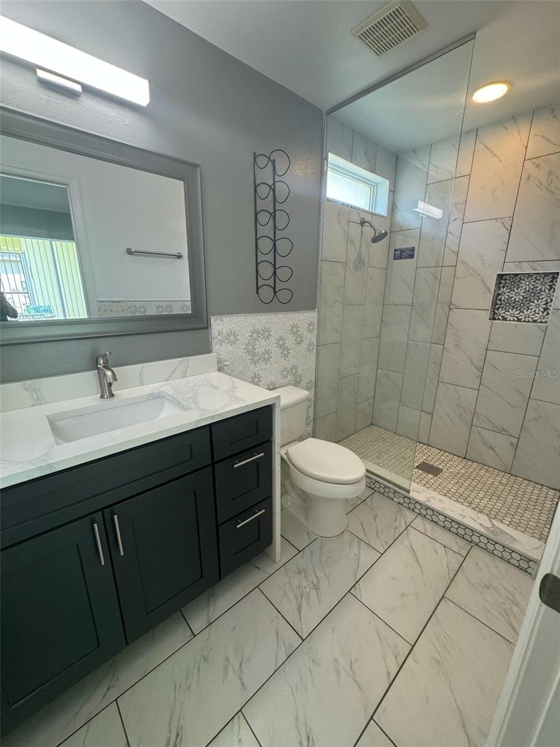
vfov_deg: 102.1
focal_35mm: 14
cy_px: 374
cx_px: 280
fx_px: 302
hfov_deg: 85.7
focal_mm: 2.22
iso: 250
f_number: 2.2
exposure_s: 1/120
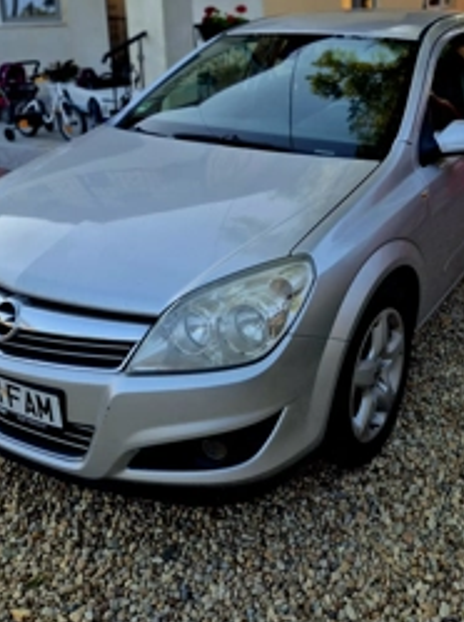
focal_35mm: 37
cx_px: 282
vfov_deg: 48.3
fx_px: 663
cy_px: 157
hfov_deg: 38.4
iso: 25
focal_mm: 5.4
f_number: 1.8
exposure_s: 1/303
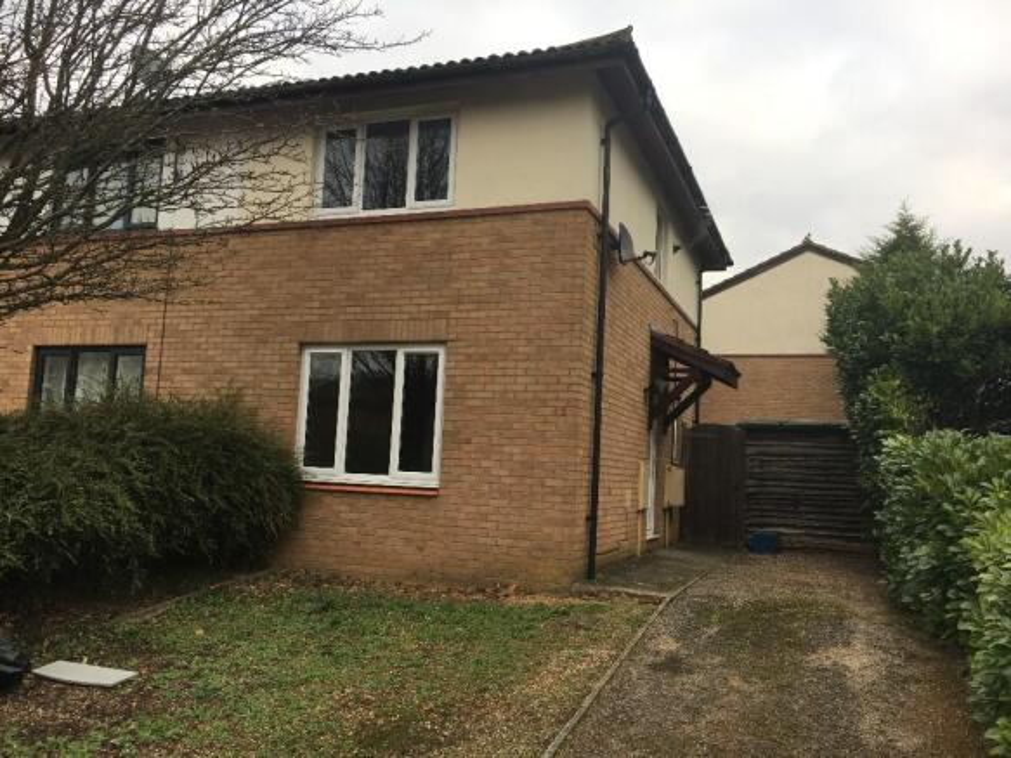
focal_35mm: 29
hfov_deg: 61.7
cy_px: 379
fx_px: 847
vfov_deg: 48.2
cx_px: 506
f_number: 2.2
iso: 25
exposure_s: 1/162
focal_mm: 4.15
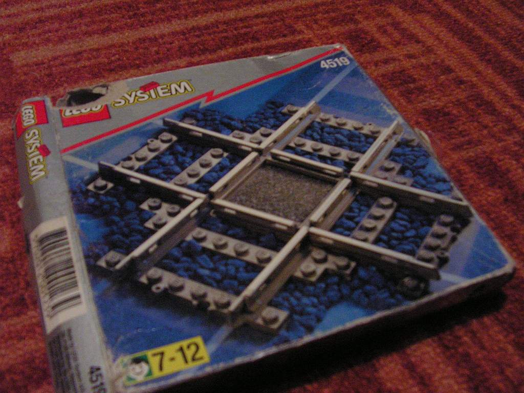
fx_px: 545
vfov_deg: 39.7
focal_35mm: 36
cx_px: 262
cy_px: 196
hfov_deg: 51.4
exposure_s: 1/30
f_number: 3.2
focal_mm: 6
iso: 400
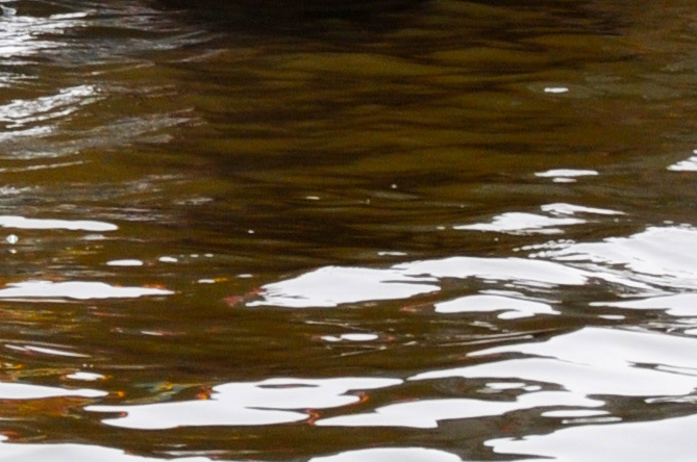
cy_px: -917
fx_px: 11522
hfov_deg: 3.5
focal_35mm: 596
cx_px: -88
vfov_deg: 2.3
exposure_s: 1/320
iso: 200
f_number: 9
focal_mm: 62
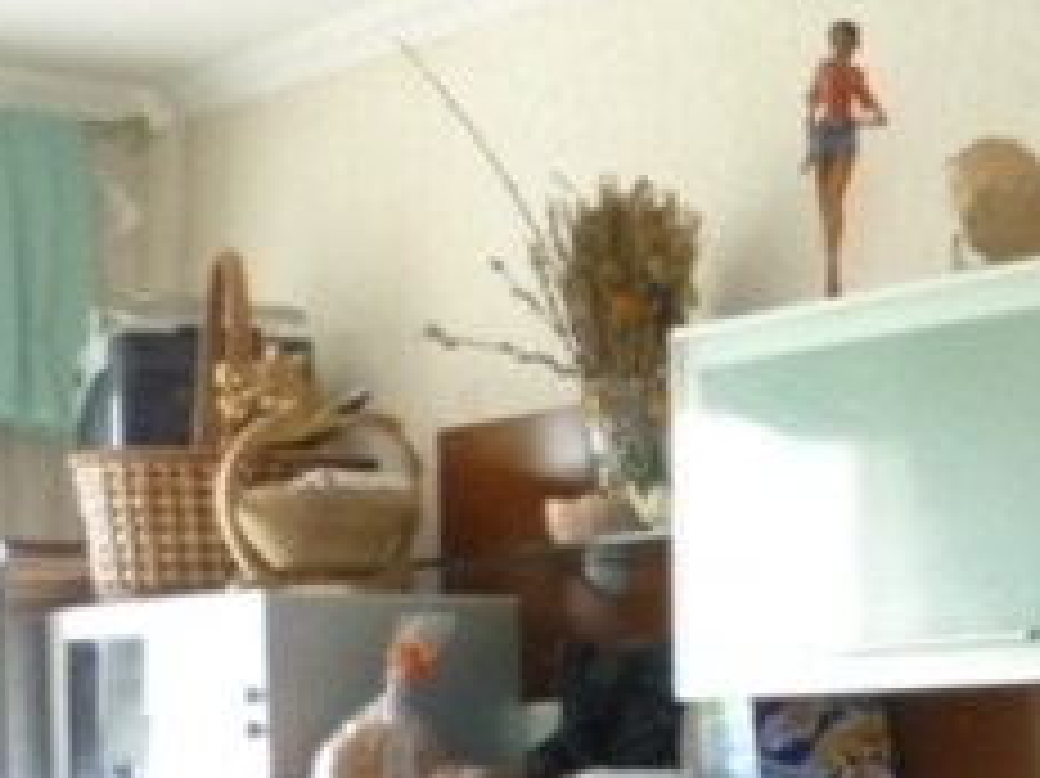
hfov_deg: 17.5
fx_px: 2913
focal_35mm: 97
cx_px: 1697
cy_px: 769
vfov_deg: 15.0
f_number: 2.8
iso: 125
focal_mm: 5
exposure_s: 1/8
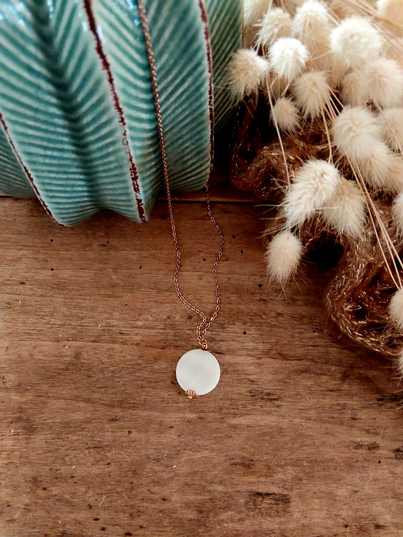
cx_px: 202
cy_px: 268
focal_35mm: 30
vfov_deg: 60.0
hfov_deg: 46.8
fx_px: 466
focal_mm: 4.6
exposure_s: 1/25
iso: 800
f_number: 1.8
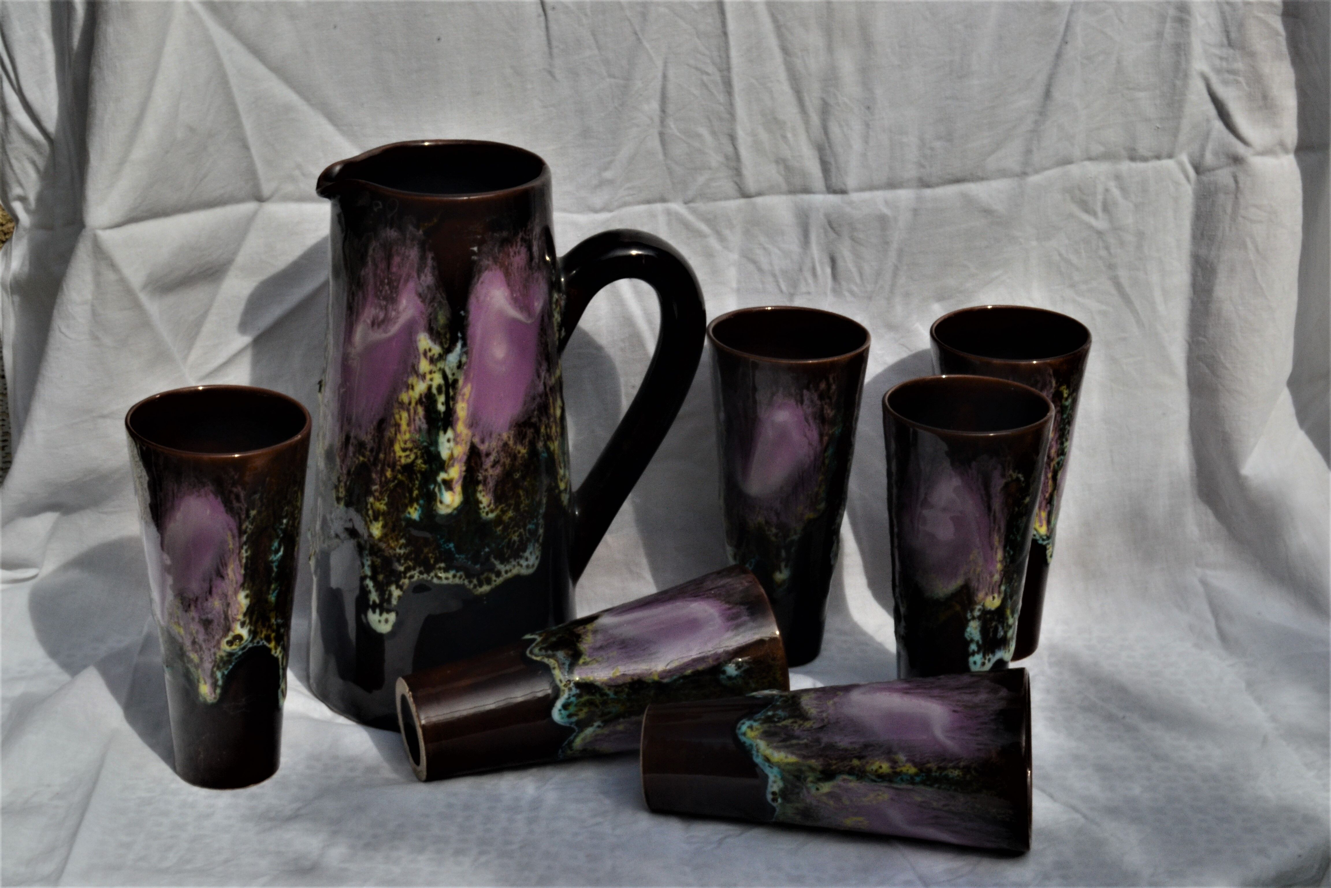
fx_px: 2495
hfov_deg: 29.9
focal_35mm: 68
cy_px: 444
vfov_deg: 20.2
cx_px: 666
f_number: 36
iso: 400
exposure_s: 1/30
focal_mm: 45
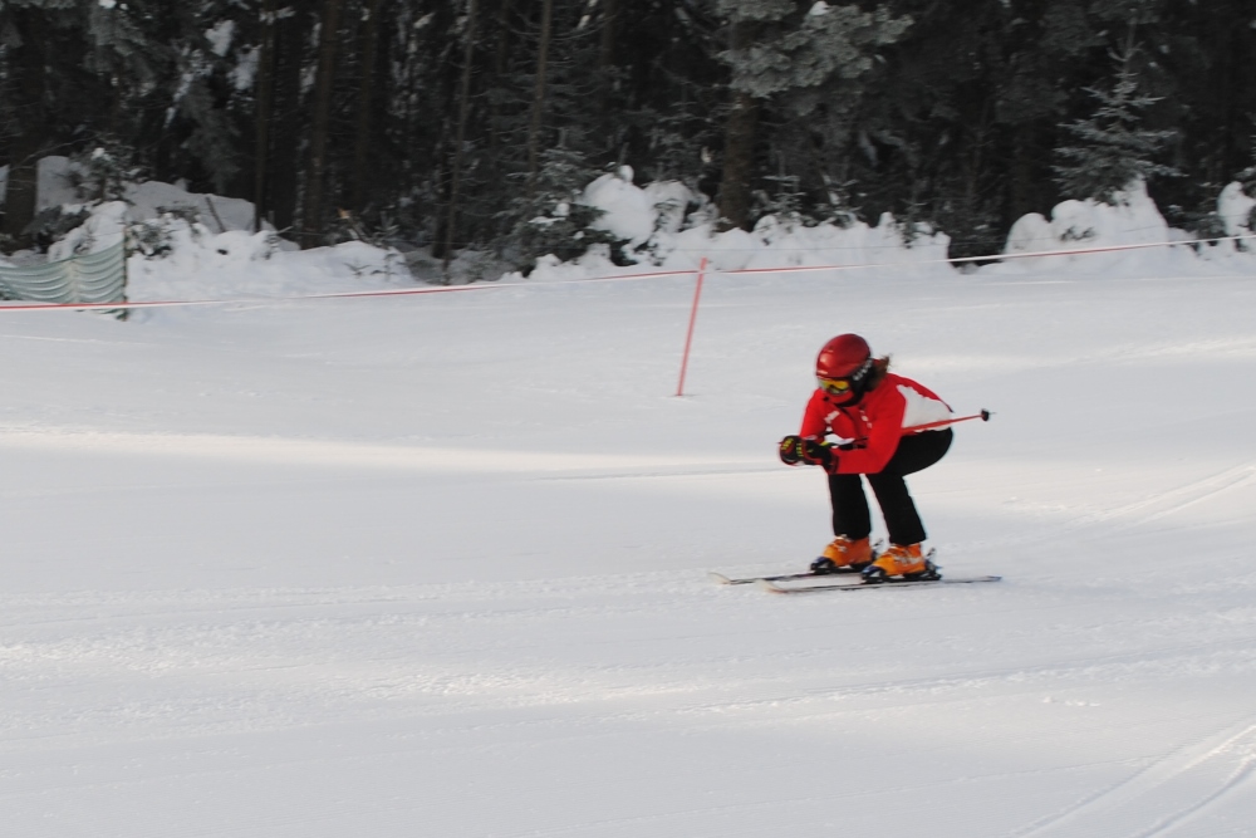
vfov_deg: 30.9
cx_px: 628
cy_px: 419
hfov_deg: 45.0
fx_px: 1518
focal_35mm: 44
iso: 100
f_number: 8
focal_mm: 29
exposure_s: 1/250
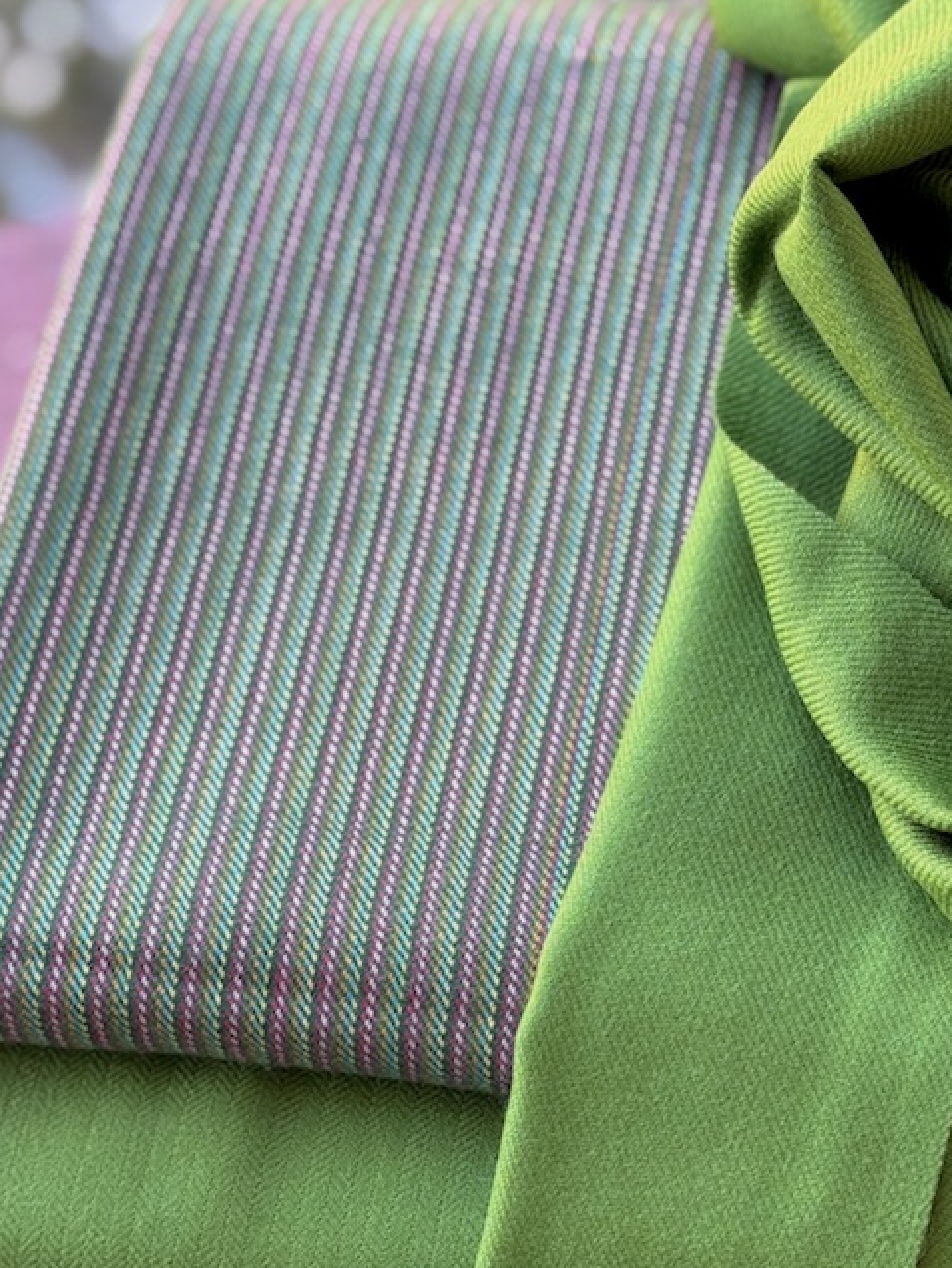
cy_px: 784
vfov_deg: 25.9
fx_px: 2749
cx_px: 600
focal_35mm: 75
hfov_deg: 19.6
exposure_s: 1/124
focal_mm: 6.76
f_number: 1.78
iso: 64
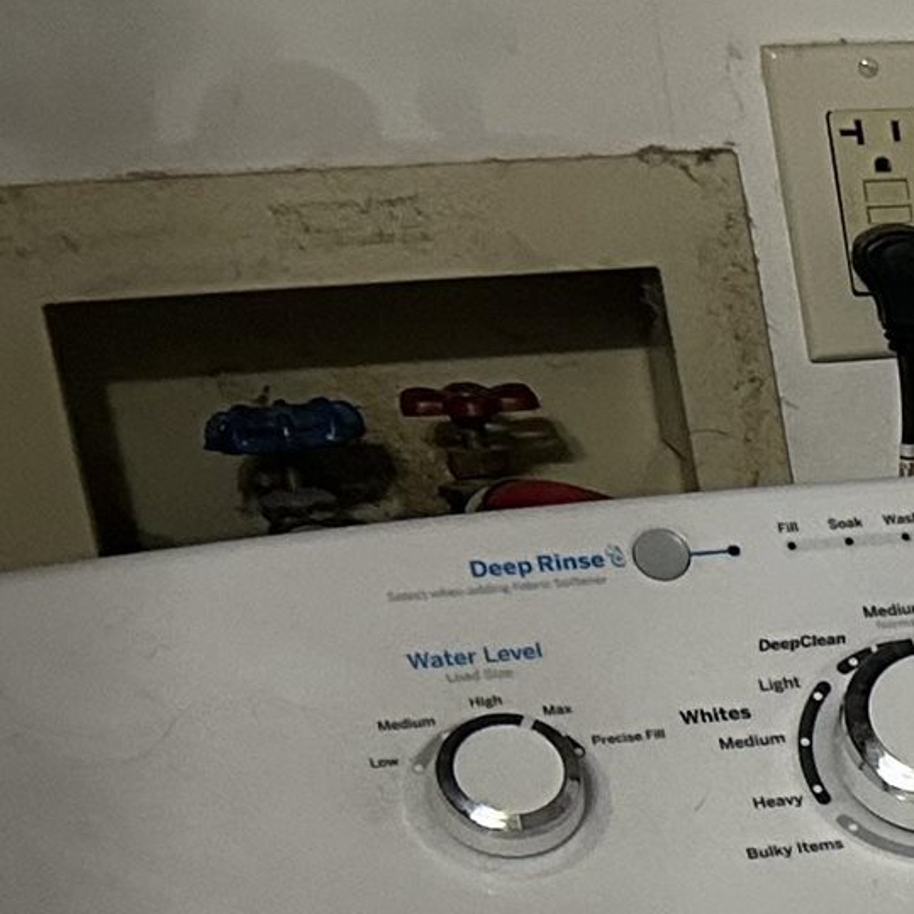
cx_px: 2550
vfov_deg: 12.9
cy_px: 1199
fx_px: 3913
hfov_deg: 10.4
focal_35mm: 131
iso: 250
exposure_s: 1/60
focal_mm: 5.7
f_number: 1.5
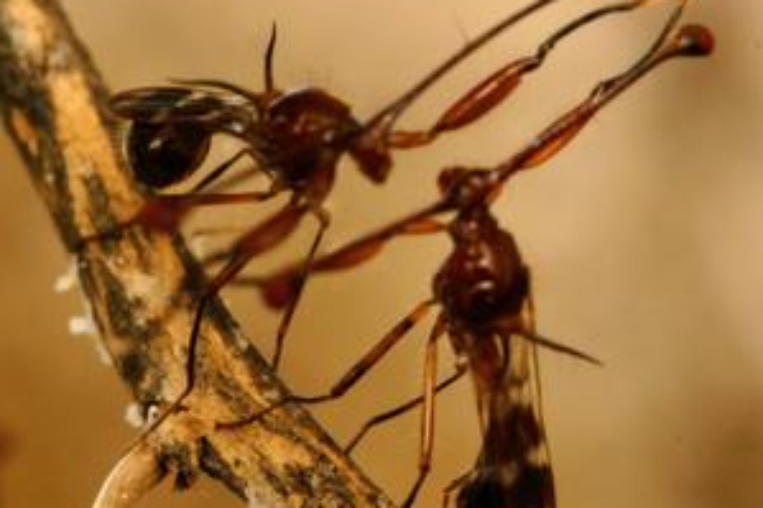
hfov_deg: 5.6
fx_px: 7799
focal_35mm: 368
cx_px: 390
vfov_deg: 3.7
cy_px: 152
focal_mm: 105
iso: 200
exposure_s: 1/60
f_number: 16
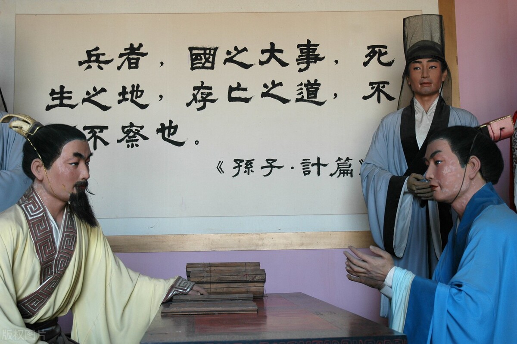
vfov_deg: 26.5
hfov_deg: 38.9
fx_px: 732
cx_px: 258
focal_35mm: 51
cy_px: 172
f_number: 4.5
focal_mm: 34
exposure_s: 1/80
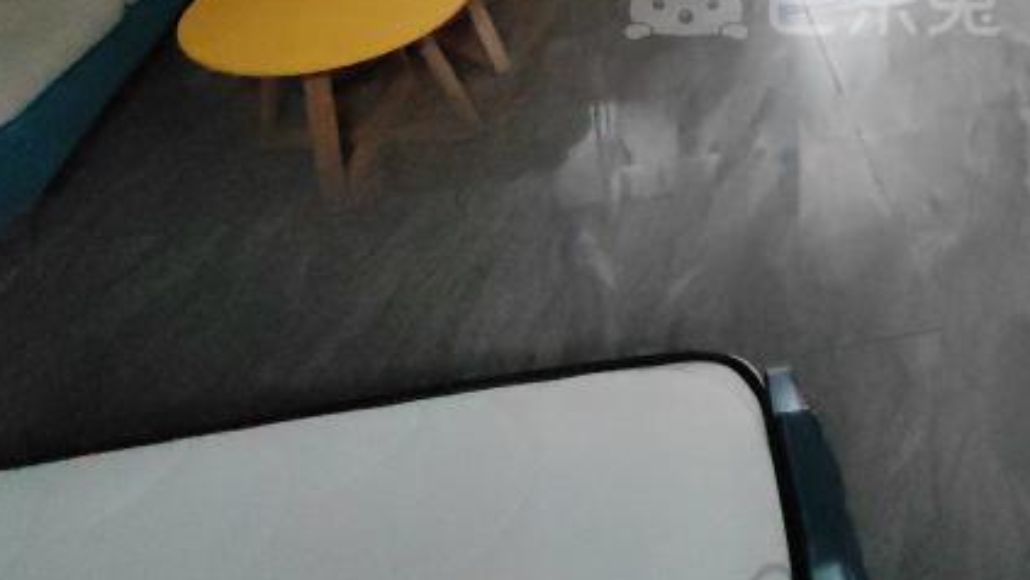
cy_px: -27
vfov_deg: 32.2
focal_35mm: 33
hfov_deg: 55.8
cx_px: 806
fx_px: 901
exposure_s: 1/33.3
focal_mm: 1.68
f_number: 2.2
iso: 1081
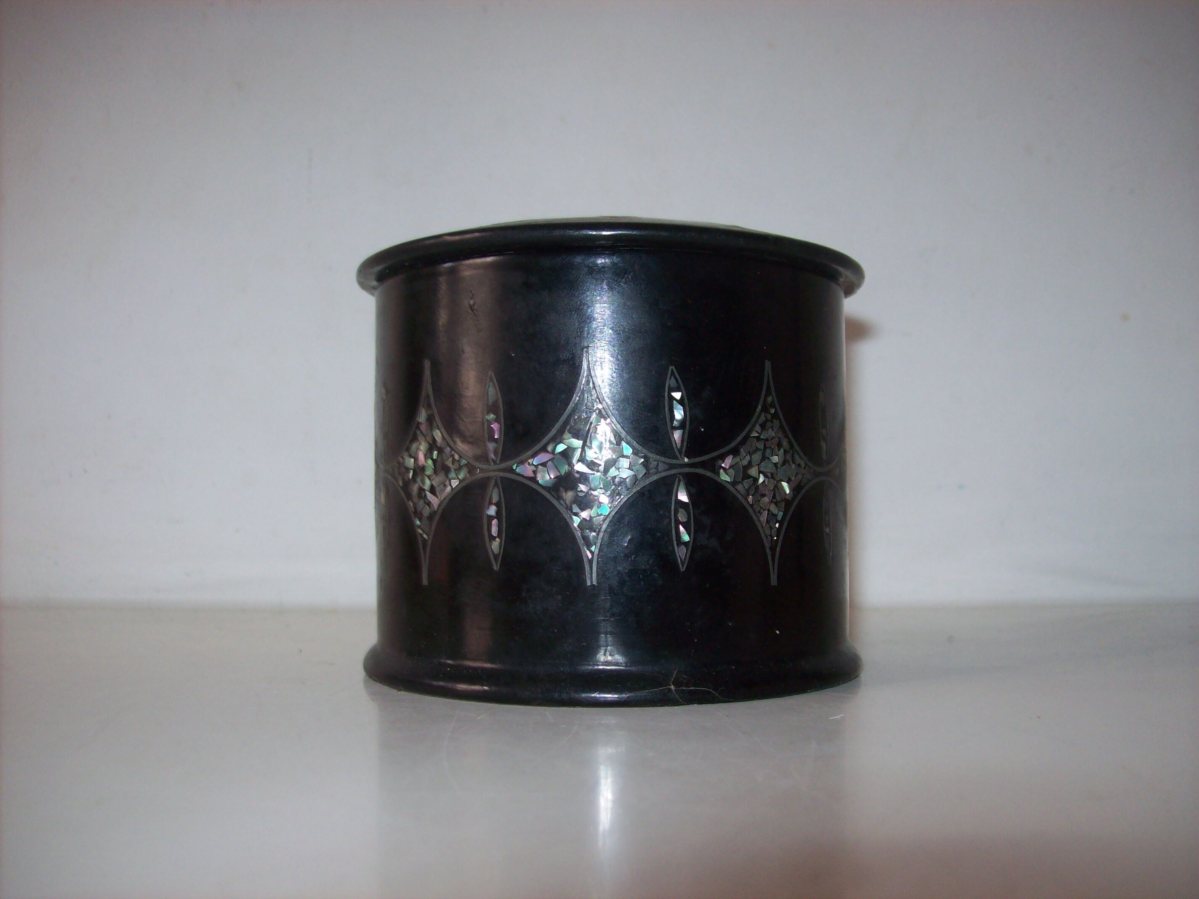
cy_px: 450
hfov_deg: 51.4
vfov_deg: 39.6
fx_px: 1247
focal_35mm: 36
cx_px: 600
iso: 80
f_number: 2.7
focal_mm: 6
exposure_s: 1/64
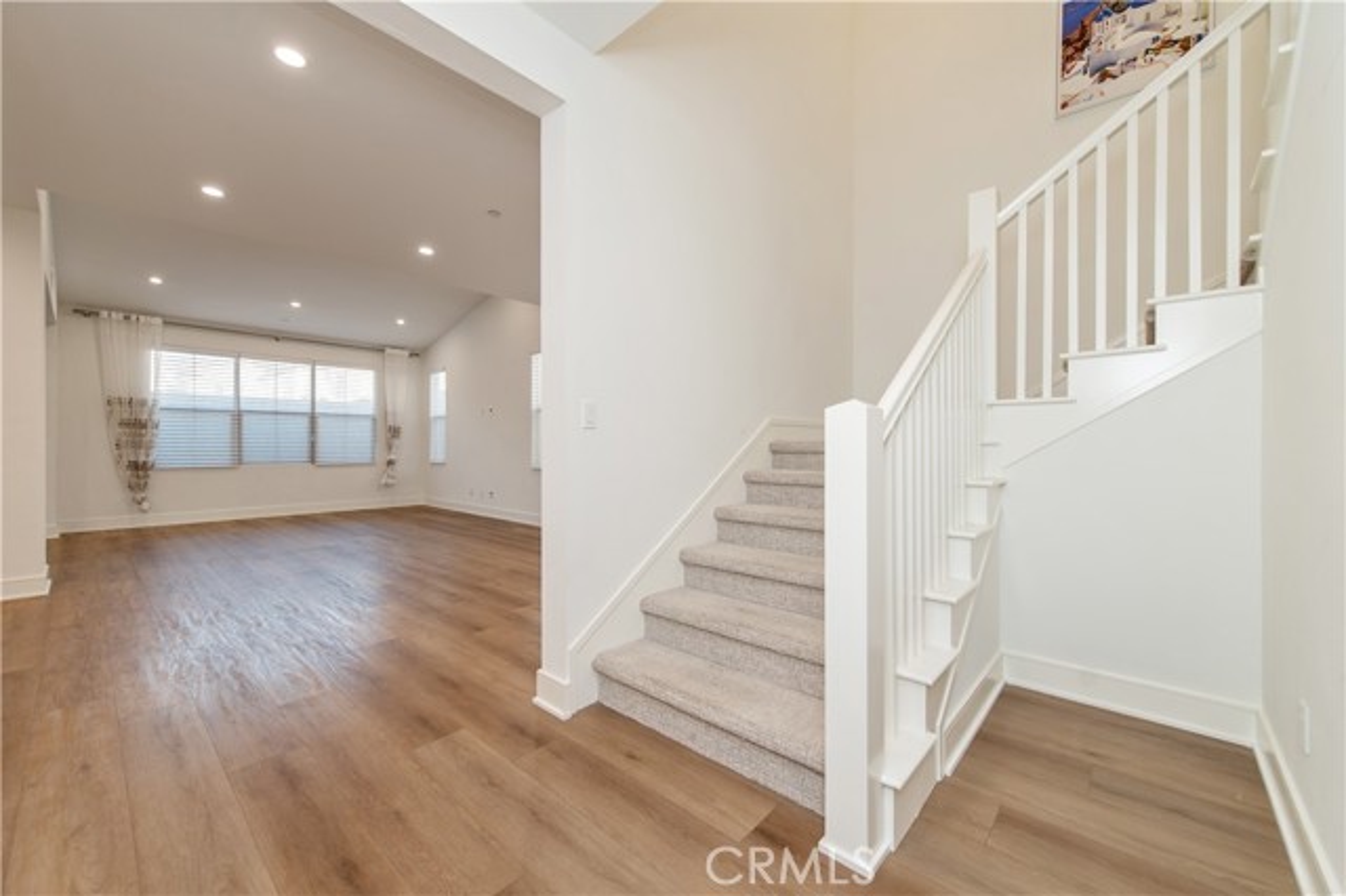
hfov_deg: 104.3
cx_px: 673
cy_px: 448
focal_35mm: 14
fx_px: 523
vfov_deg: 81.1
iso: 360
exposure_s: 1/60
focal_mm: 14
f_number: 4
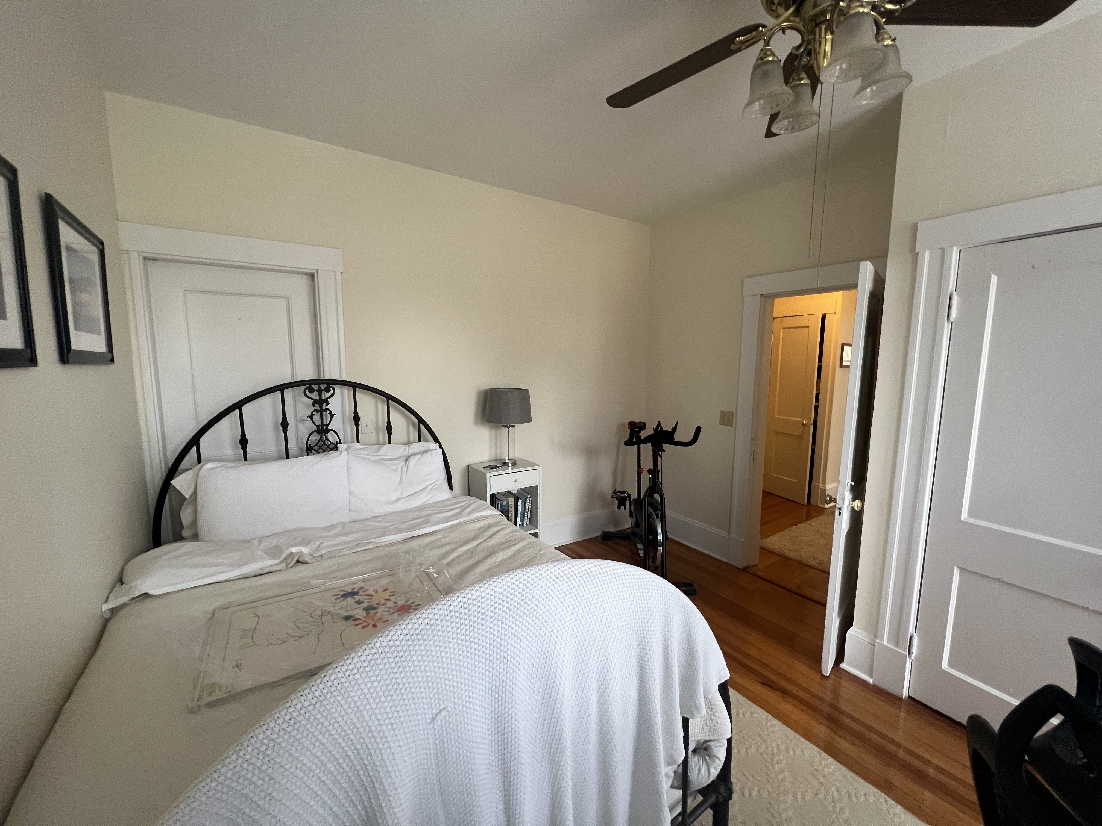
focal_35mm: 13
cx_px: 551
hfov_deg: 106.2
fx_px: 414
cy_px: 413
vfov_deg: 89.9
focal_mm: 1.57
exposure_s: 1/60
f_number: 1.8
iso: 200
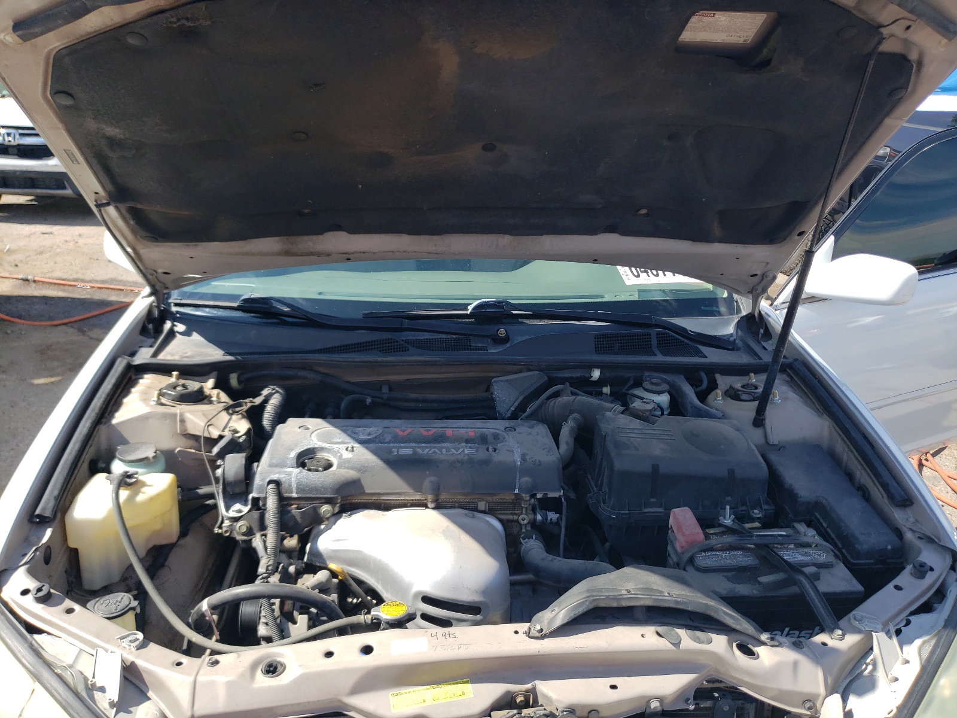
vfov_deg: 53.1
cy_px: 359
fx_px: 719
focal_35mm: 26
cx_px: 478
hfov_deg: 67.3
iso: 50
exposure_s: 1/1429
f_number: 1.5
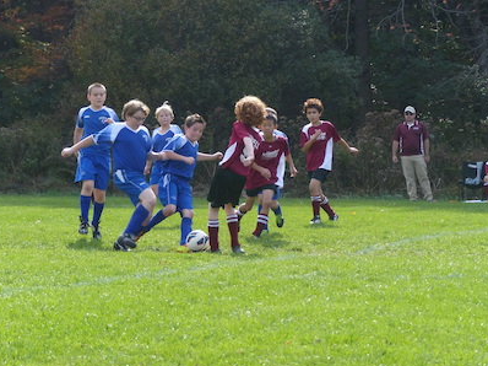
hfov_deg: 10.0
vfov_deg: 7.5
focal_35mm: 197
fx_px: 2776
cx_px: 251
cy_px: 177
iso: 320
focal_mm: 26.5
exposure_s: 1/500
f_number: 2.8
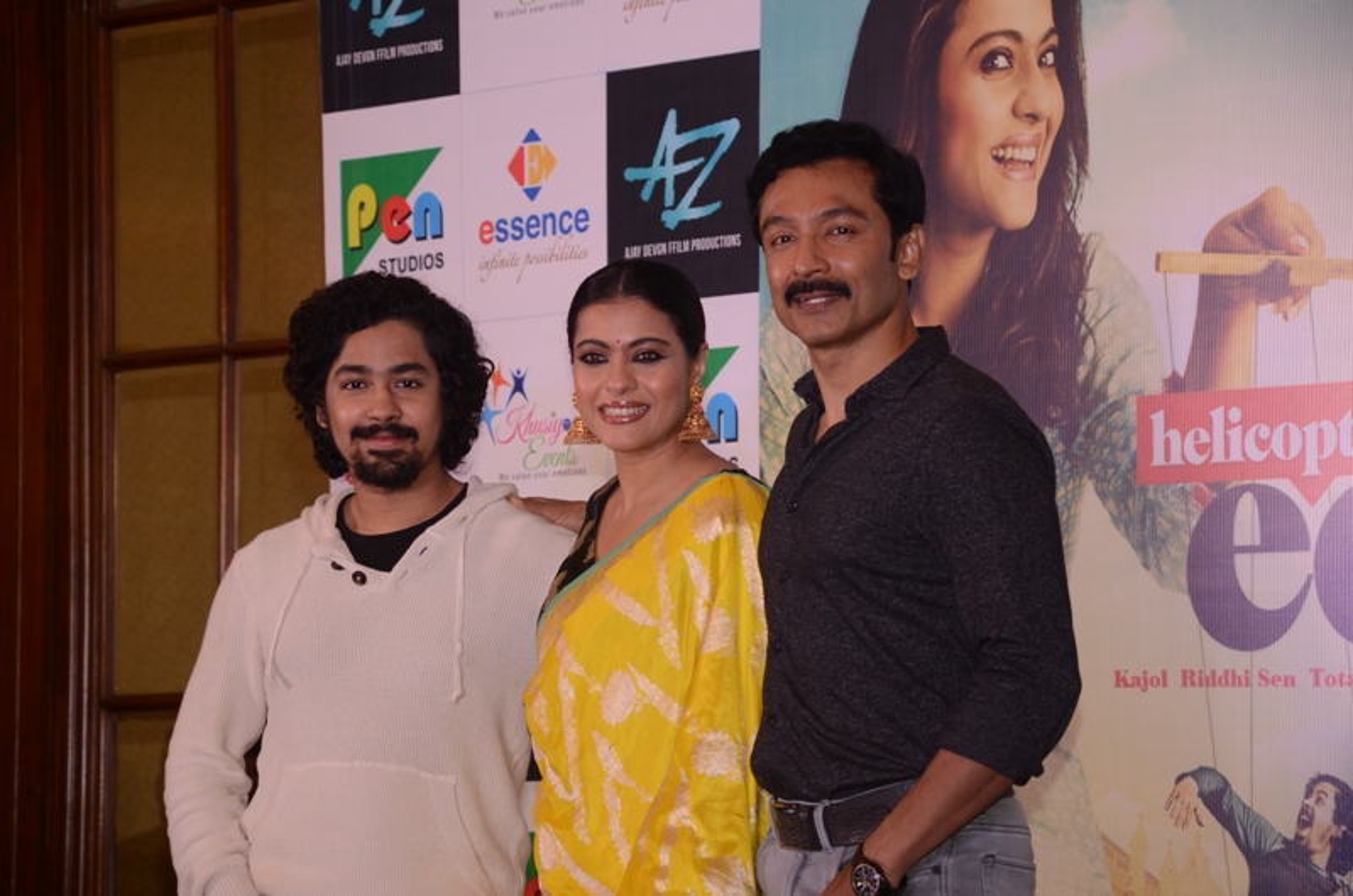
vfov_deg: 8.7
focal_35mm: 158
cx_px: 676
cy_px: 448
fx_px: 5908
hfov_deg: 13.1
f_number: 5.6
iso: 800
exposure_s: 1/200
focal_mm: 105
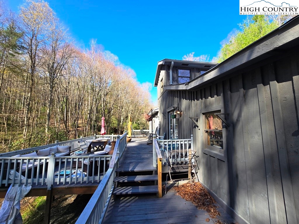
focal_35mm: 13
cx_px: 150
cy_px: 112
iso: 50
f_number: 2.2
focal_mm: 2.2
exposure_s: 1/515
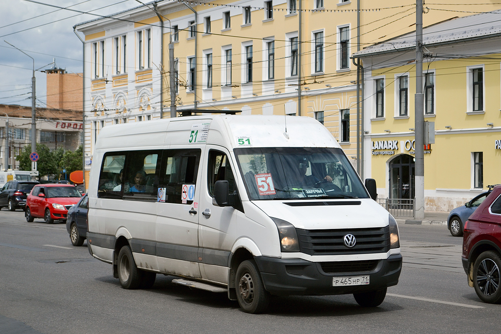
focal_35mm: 82
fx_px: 1148
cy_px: 167
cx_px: 250
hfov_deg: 24.6
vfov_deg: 16.6
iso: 100
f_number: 5.6
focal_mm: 55
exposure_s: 1/800
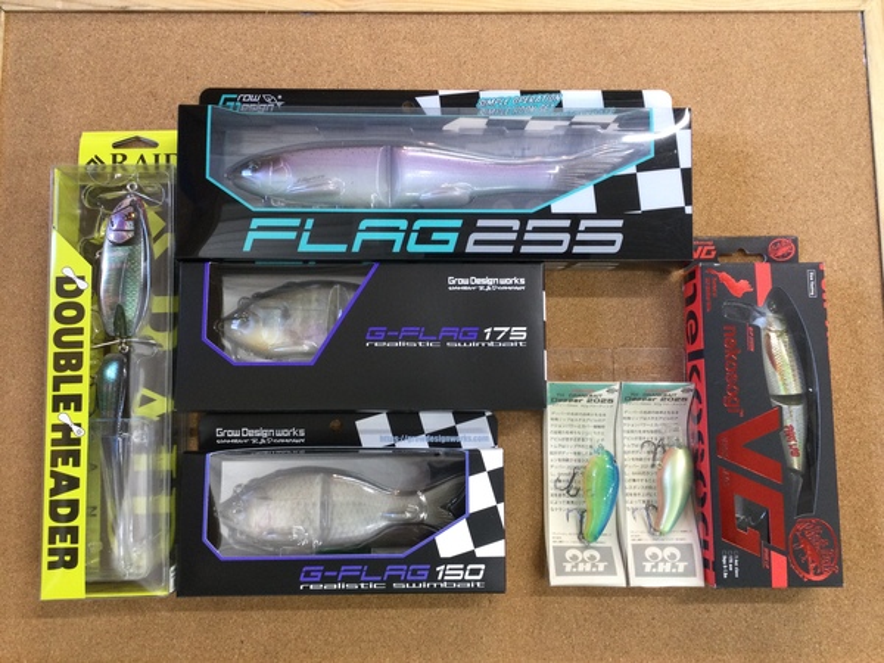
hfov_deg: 58.4
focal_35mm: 31
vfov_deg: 45.4
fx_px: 792
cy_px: 332
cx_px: 442
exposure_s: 1/30
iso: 64
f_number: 2.4
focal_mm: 3.3
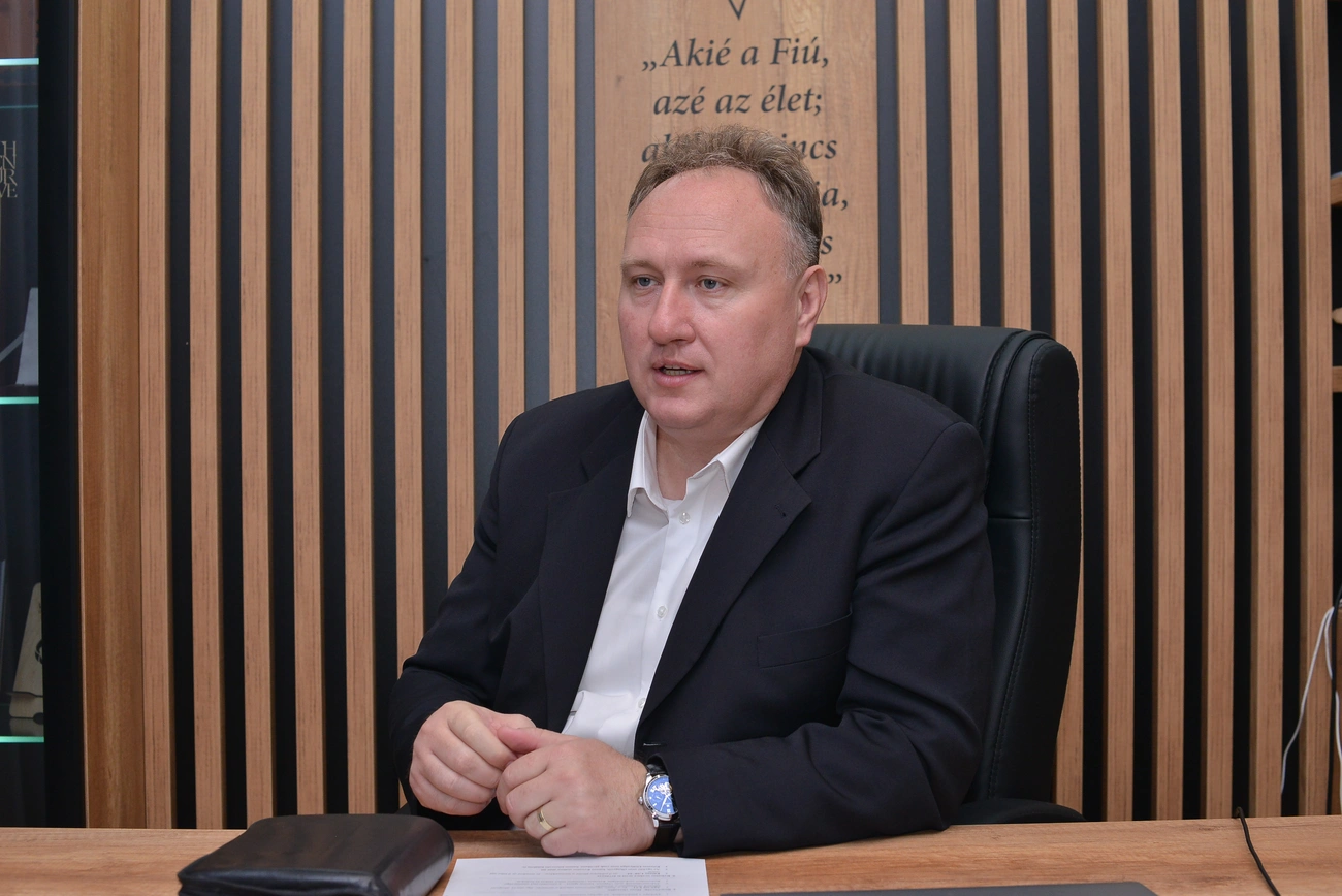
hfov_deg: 39.6
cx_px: 671
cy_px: 448
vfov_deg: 27.0
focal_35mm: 50
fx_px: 1865
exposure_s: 1/250
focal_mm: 50
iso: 1000
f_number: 6.3
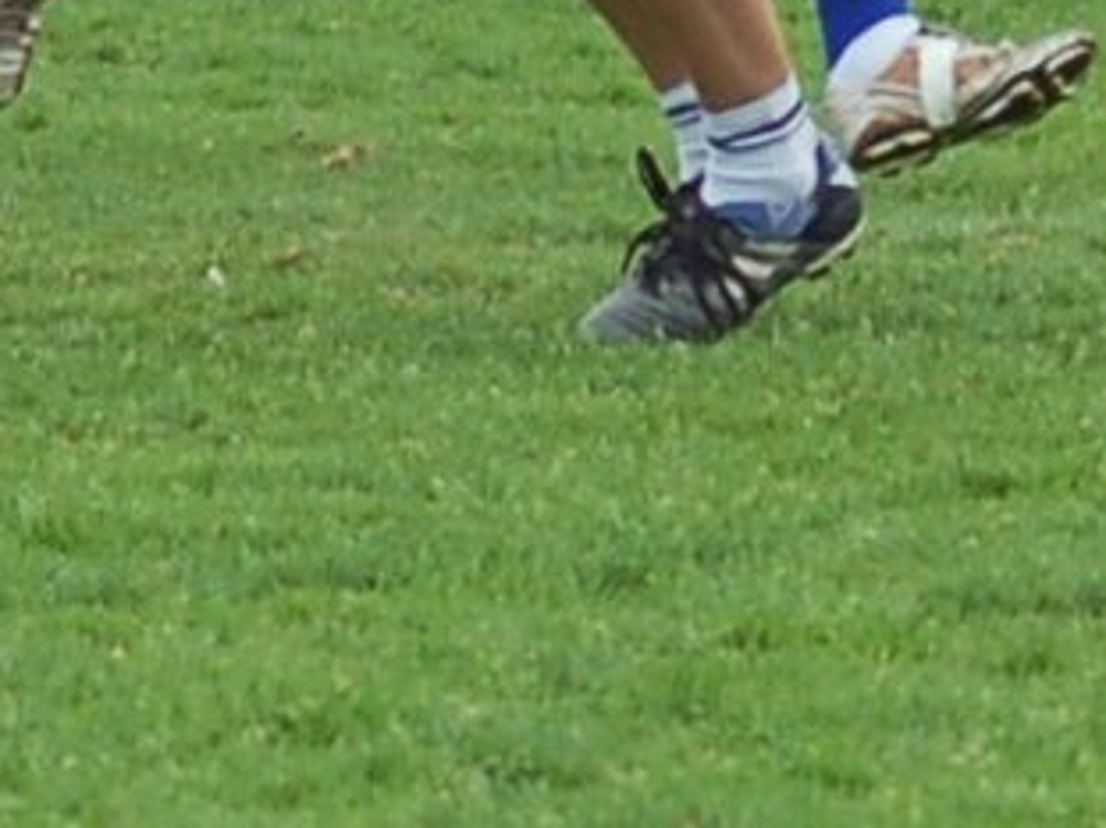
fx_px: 22804
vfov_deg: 2.1
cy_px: 206
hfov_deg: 2.8
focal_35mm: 714
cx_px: 1312
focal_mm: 70
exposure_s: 1/1000
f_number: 4
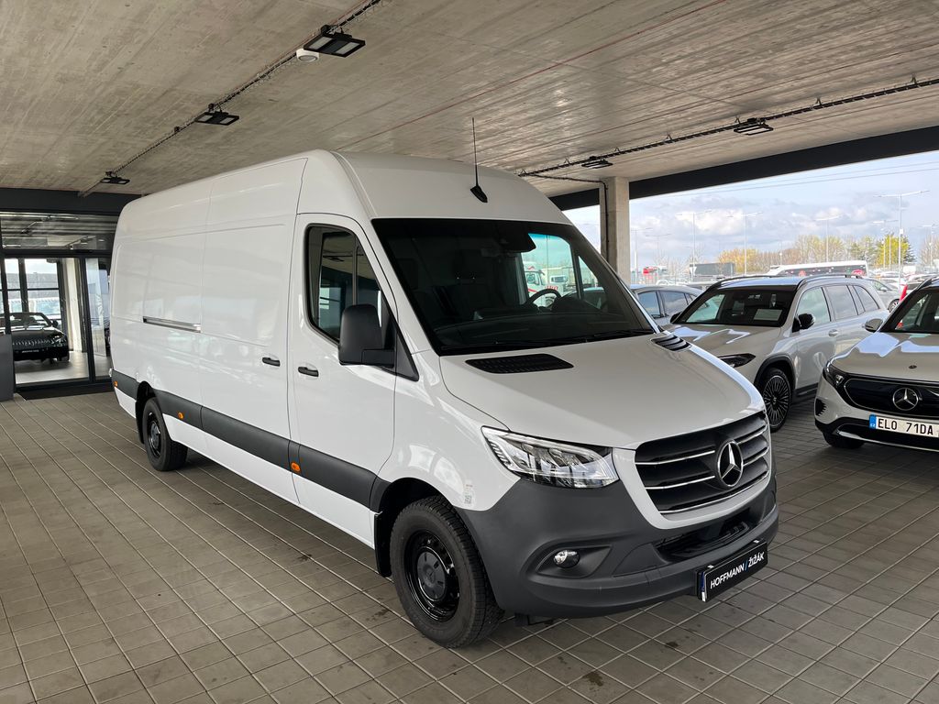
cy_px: 352
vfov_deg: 53.1
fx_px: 705
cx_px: 470
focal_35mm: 26
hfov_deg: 67.3
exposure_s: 1/583
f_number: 1.6
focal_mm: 5.1
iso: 50
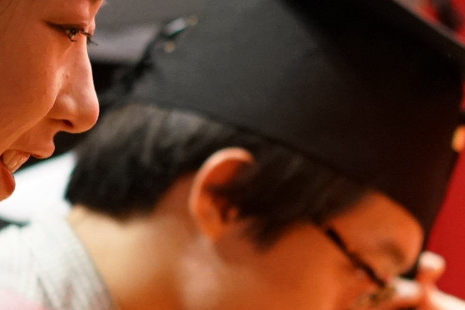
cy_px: 361
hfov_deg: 4.9
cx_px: 533
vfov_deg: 3.3
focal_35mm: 421
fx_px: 5437
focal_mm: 55
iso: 1600
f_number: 2.8
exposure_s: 1/160
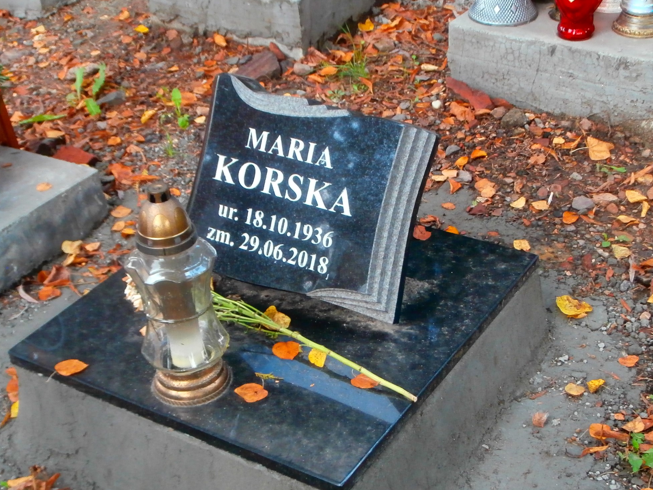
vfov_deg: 25.2
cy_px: 280
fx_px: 1094
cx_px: 345
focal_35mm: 58
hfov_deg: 33.2
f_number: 3.9
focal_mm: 6.67
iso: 200
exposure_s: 1/80
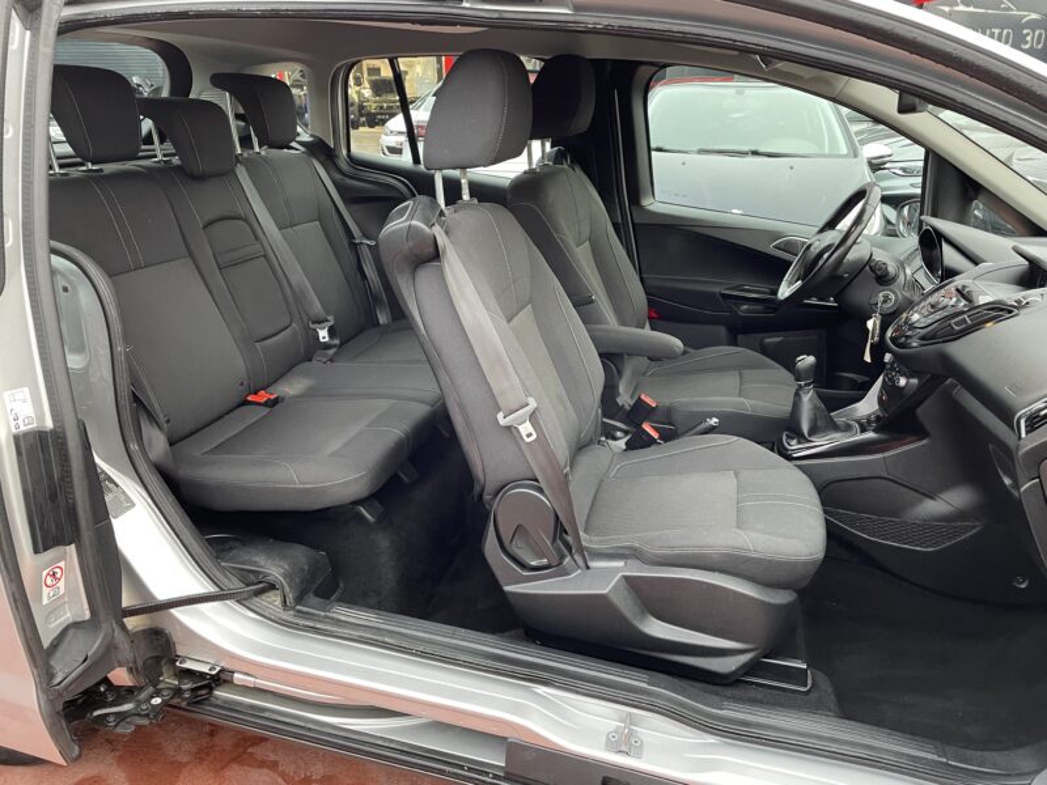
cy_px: 392
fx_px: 786
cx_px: 524
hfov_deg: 67.3
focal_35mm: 26
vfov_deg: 53.1
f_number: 1.6
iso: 200
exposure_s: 1/60
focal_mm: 4.2
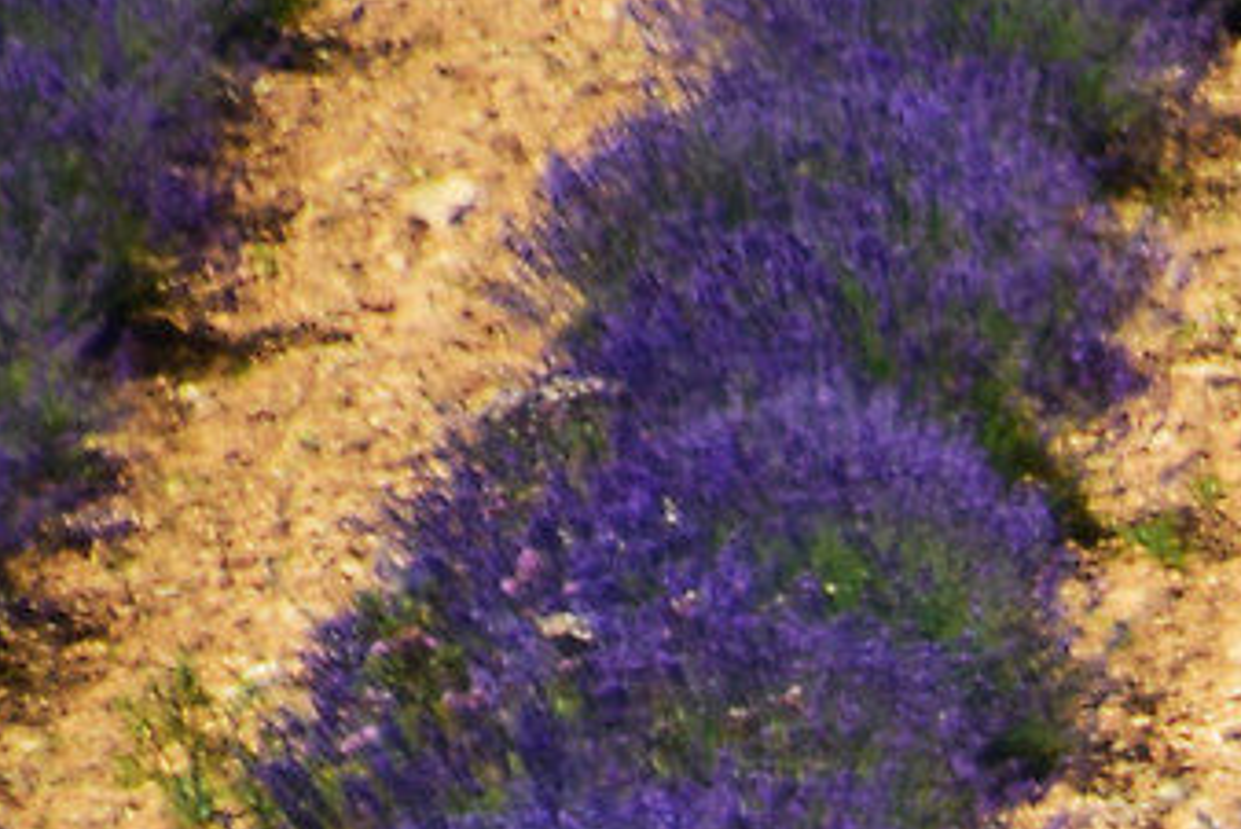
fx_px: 99087
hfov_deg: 0.7
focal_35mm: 2872
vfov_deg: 0.5
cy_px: 2186
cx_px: 3187
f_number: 6.3
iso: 100
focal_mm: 270
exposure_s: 1/200
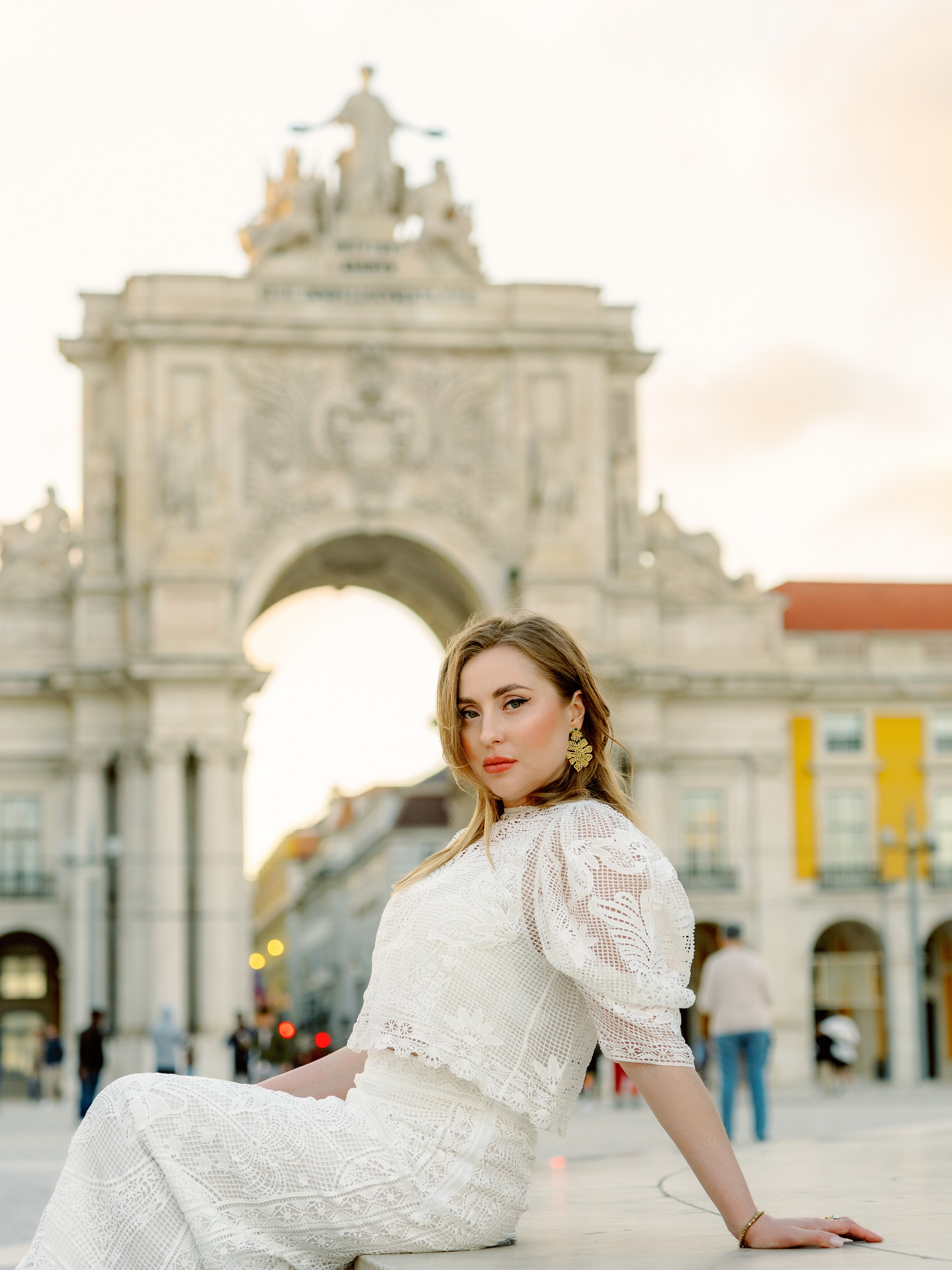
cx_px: 478
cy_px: 695
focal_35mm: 74
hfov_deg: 19.9
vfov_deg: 26.3
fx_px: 2713
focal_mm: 68
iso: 400
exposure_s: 1/640
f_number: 2.8
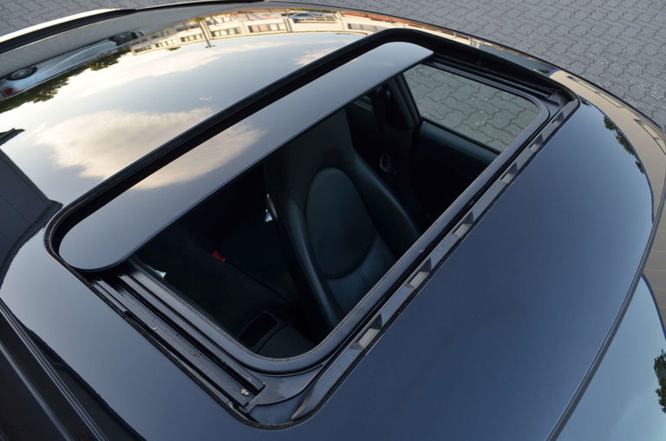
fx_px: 498
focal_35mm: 27
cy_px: 220
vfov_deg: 47.7
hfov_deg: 67.5
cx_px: 333
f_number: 5.6
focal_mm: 18
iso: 400
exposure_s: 1/125
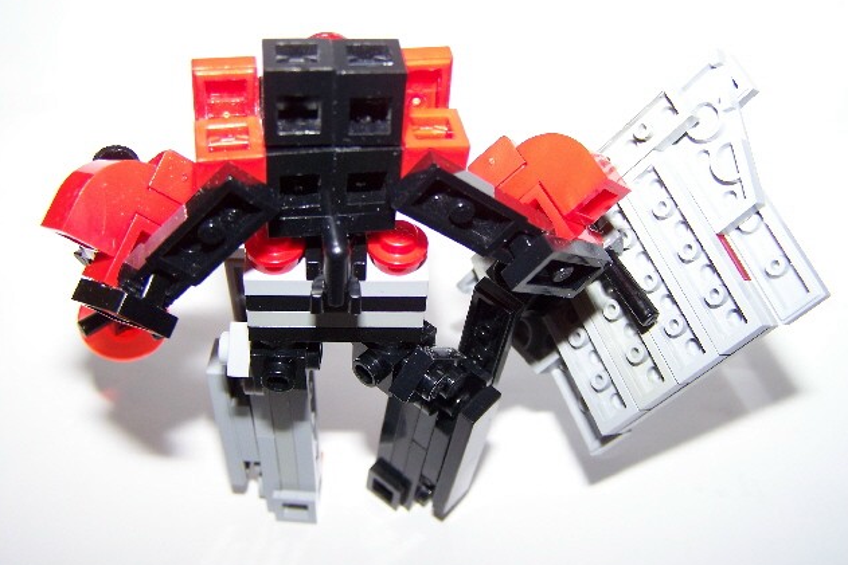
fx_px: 942
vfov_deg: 33.4
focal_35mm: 40
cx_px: 428
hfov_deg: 48.4
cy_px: 280
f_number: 2.8
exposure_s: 1/60
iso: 80
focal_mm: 6.3
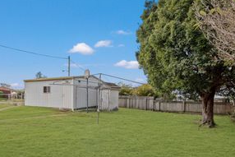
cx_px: 94
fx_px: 150
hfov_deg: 75.3
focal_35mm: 23
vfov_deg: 54.6
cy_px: 97
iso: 400
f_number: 11
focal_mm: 14
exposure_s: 1/50
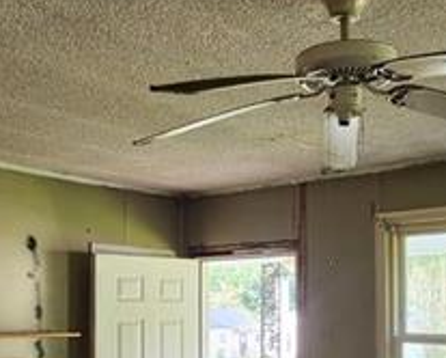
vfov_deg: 31.2
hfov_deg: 39.3
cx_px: 271
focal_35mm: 47
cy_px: 291
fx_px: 621
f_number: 2.2
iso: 200
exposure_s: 1/60
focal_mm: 2.2
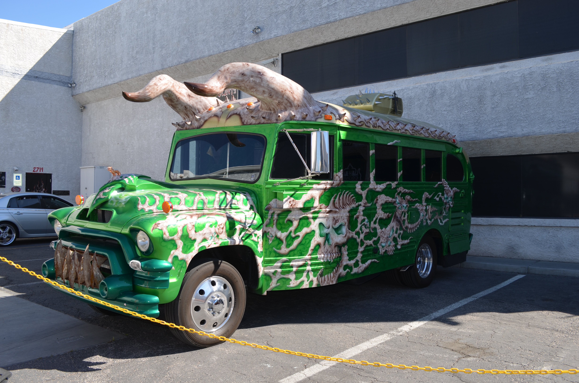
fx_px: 530
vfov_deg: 39.8
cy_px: 192
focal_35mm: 33
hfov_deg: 57.3
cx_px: 290
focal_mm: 22
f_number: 8
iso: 100
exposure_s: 1/200
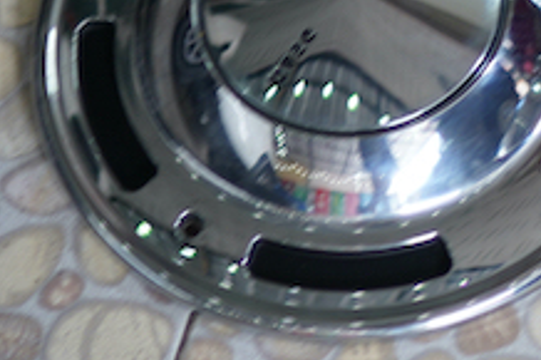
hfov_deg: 9.0
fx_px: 3379
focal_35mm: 225
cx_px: 782
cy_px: -243
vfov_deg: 6.0
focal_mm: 35
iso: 100
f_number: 1.4
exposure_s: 1/60
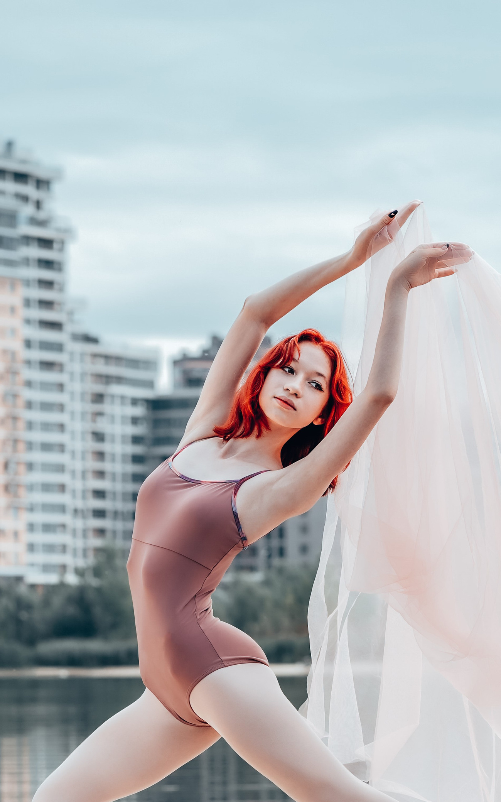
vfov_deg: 13.0
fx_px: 3496
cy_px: 728
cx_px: 391
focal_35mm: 160
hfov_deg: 8.2
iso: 64
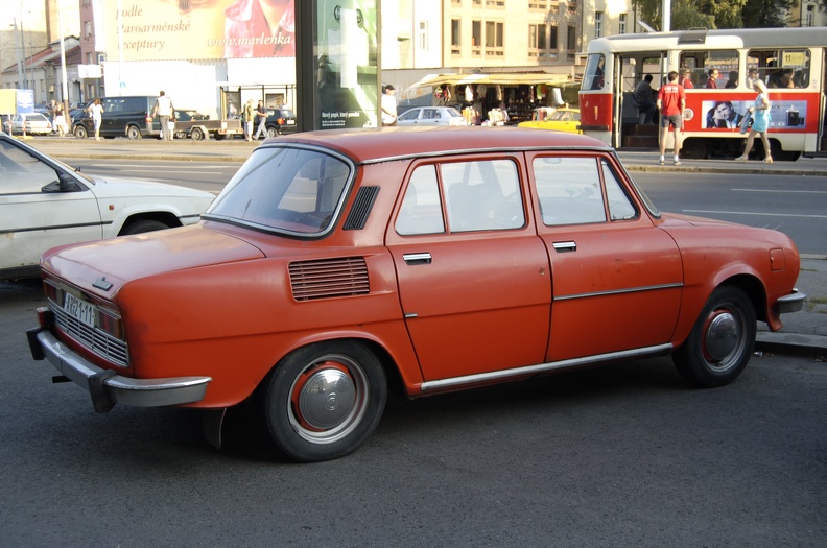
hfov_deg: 43.7
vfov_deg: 29.8
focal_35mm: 45
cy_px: 274
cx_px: 414
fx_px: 1032
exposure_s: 1/100
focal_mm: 30
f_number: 5.6
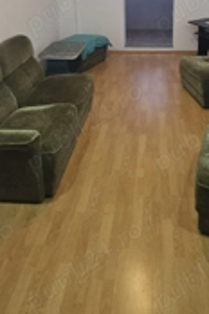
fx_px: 270
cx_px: 144
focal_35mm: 31
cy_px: 18
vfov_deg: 51.4
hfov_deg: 41.6
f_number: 2.2
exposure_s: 1/50.3
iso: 320
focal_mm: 2.2
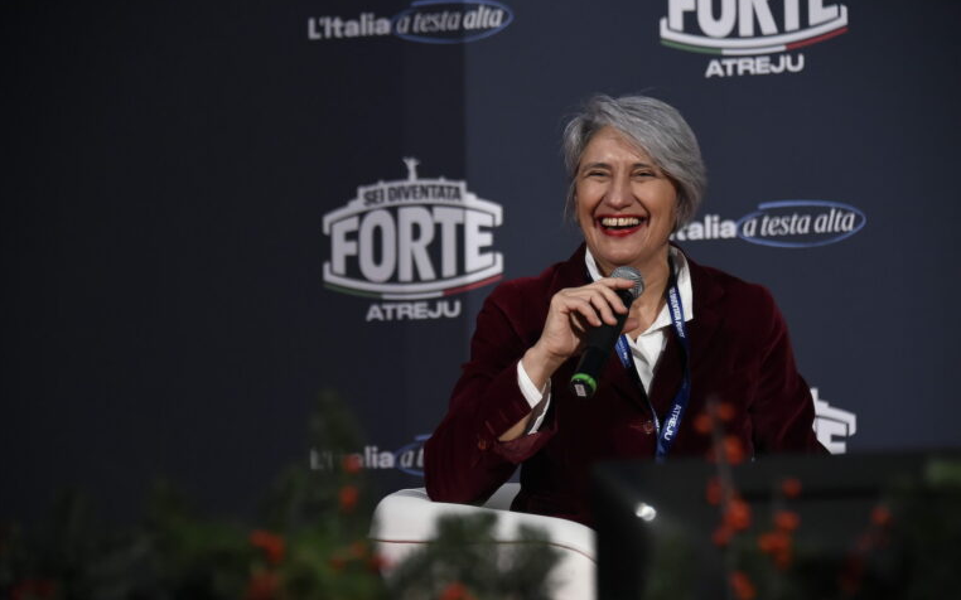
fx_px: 4033
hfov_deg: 13.6
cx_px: 479
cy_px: 307
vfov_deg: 8.5
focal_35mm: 154
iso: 5000
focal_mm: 150
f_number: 5.6
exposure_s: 1/320
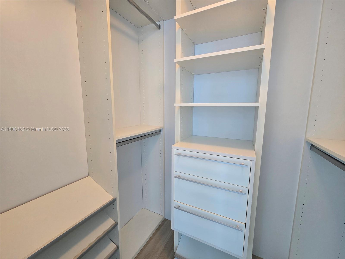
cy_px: 130
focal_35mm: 13
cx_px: 172
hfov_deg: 106.2
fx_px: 130
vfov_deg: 89.9
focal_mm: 2.2
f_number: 2.2
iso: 160
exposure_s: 1/60
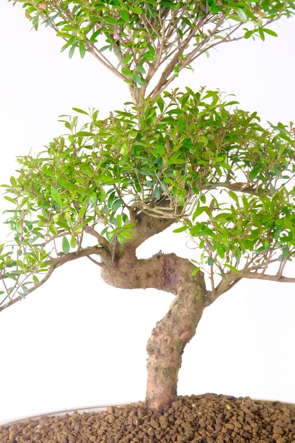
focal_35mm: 157
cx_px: 148
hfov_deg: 8.7
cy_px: 222
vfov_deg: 13.1
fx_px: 1929
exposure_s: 1/25
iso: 1600
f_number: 8
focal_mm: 104.9
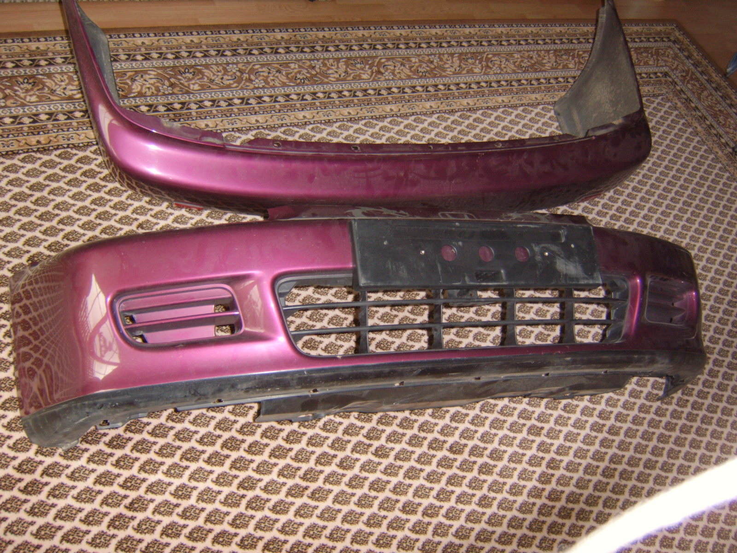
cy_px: 276
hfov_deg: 58.4
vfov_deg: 45.4
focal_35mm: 31
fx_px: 660
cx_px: 368
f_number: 2.7
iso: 141
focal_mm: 8.13
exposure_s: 1/30
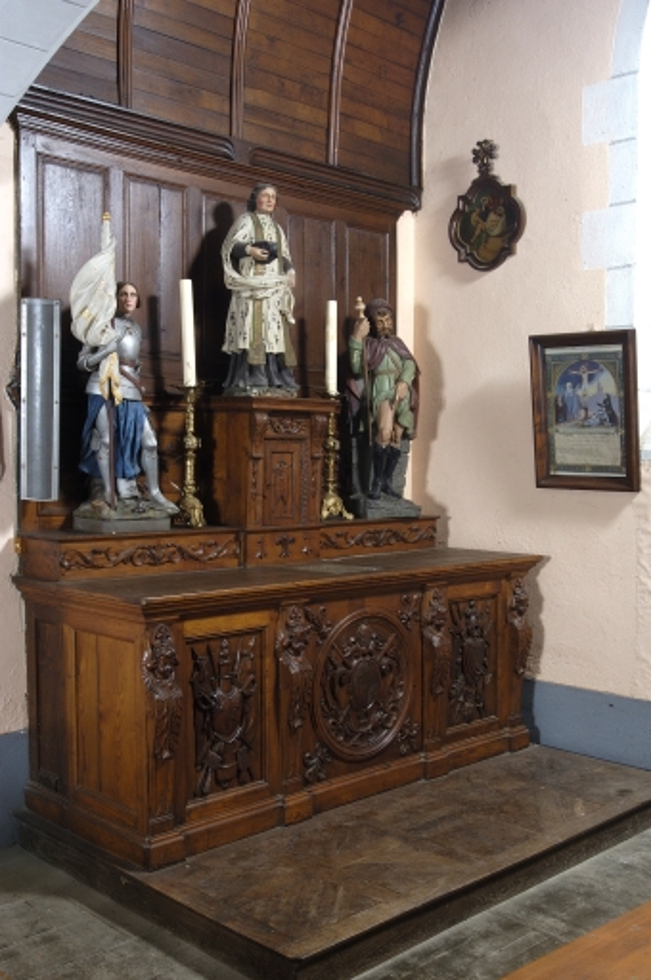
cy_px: 490
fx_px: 1020
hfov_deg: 35.4
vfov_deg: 51.3
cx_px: 326
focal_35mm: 38
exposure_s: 1/60
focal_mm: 25
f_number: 20
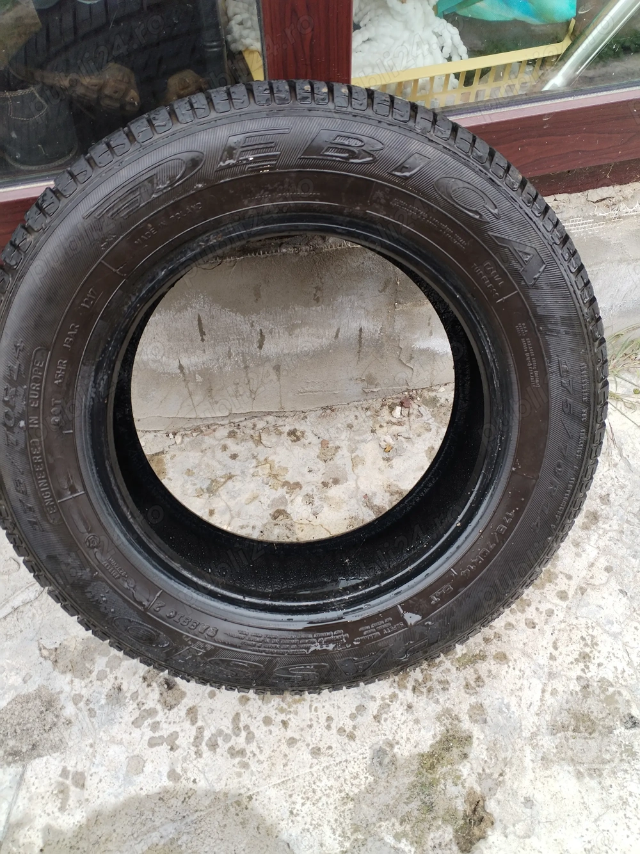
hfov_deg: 53.0
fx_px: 641
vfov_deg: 67.3
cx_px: 320
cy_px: 427
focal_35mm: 26
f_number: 1.8
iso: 130
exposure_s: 1/50
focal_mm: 4.75
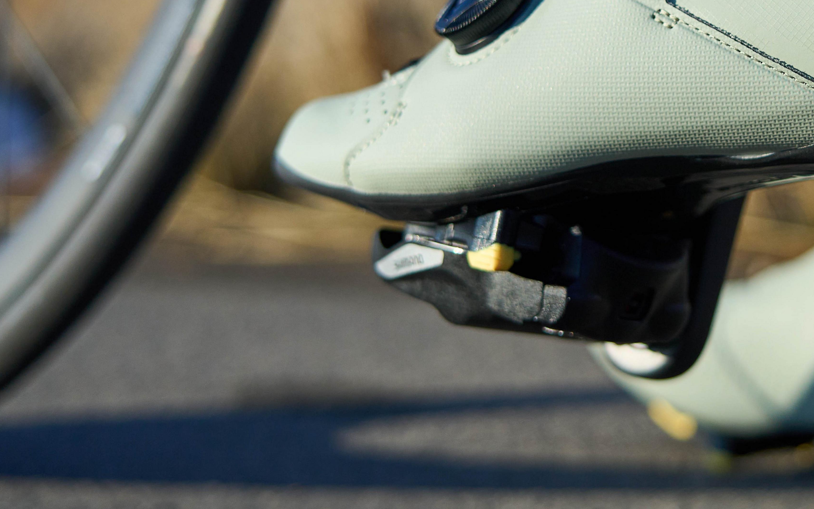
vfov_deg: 14.2
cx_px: 767
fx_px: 2019
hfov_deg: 22.1
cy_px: 7
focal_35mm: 91
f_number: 4
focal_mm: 38
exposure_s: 1/3200
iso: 200
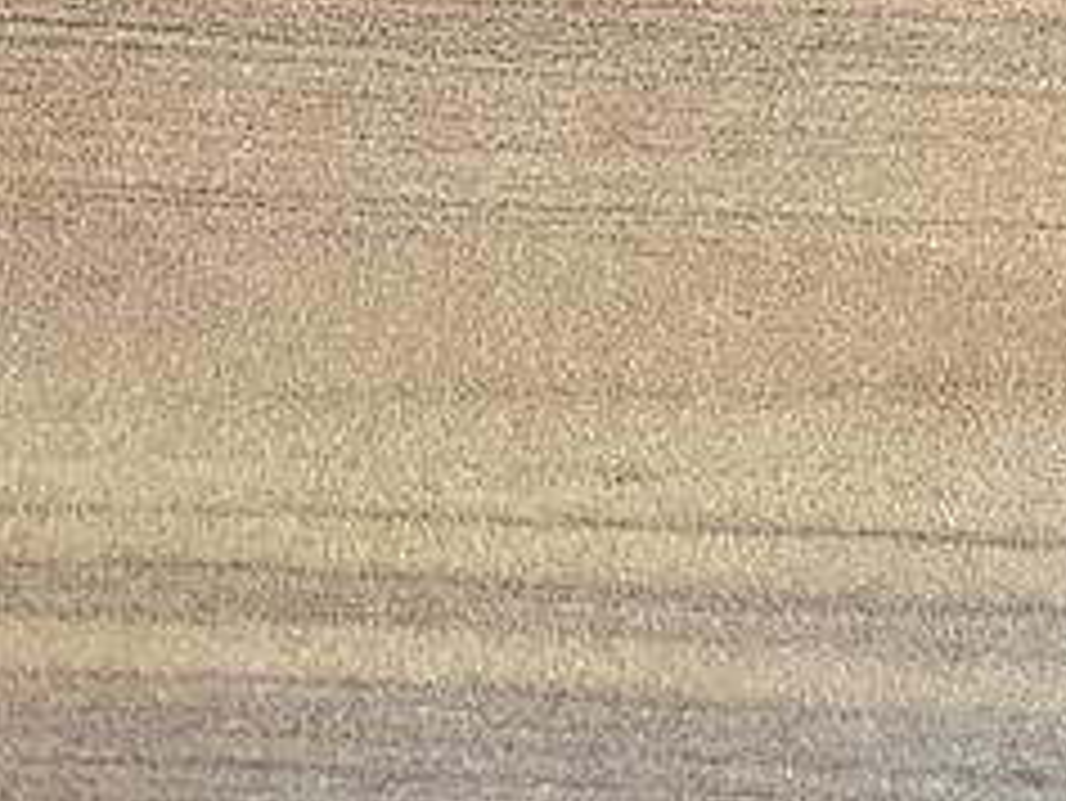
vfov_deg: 10.5
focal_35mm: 124
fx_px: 3821
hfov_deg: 12.2
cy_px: -1062
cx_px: 2649
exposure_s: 1/30
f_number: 1.7
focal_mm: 6.3
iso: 500
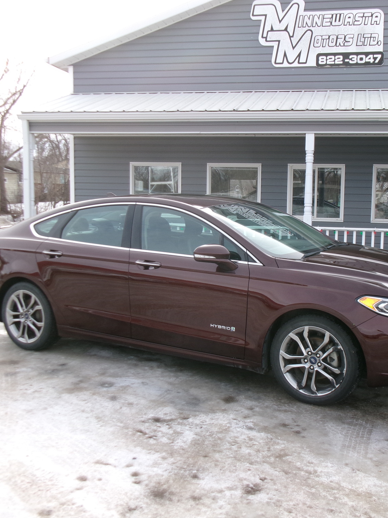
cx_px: 244
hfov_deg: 37.5
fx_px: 568
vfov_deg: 49.0
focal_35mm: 38
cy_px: 255
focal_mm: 5.1
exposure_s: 1/240
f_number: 3.9
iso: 100
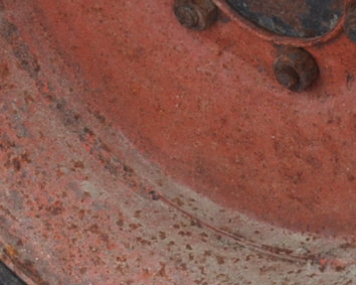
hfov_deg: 7.7
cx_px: -169
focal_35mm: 247
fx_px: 2600
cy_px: -347
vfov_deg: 6.1
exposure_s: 1/125
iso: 200
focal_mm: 29
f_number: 5.6
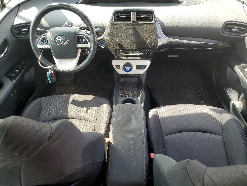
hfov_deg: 67.3
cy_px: 93
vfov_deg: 53.1
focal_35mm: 26
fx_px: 186
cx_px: 124
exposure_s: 1/169
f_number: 1.5
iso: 50
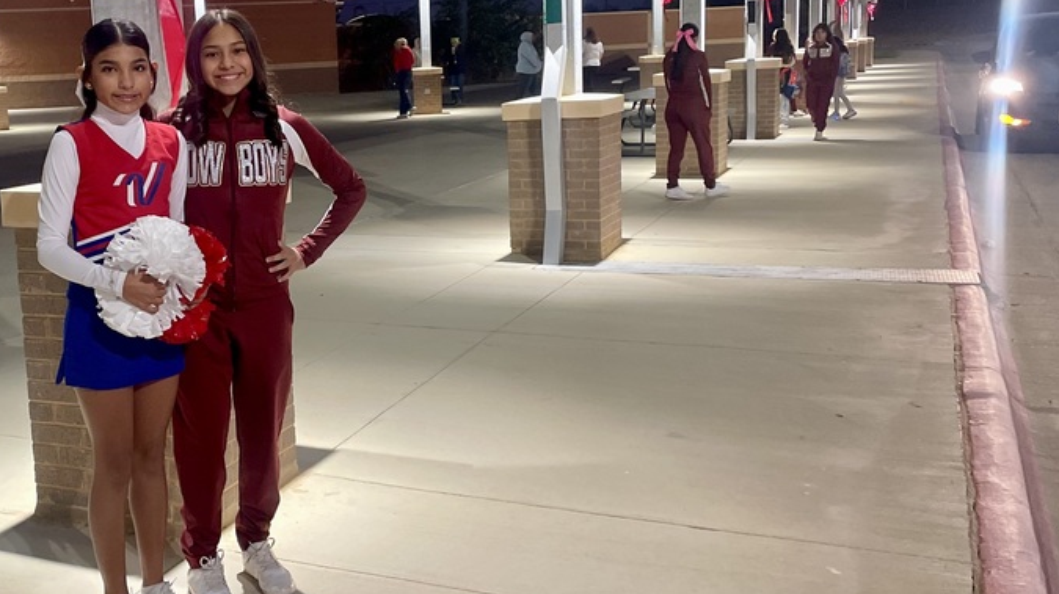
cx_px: 311
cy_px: 235
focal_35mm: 43
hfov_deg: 46.2
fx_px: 1207
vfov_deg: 27.6
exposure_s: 1/60
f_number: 1.6
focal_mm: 4.2
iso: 320
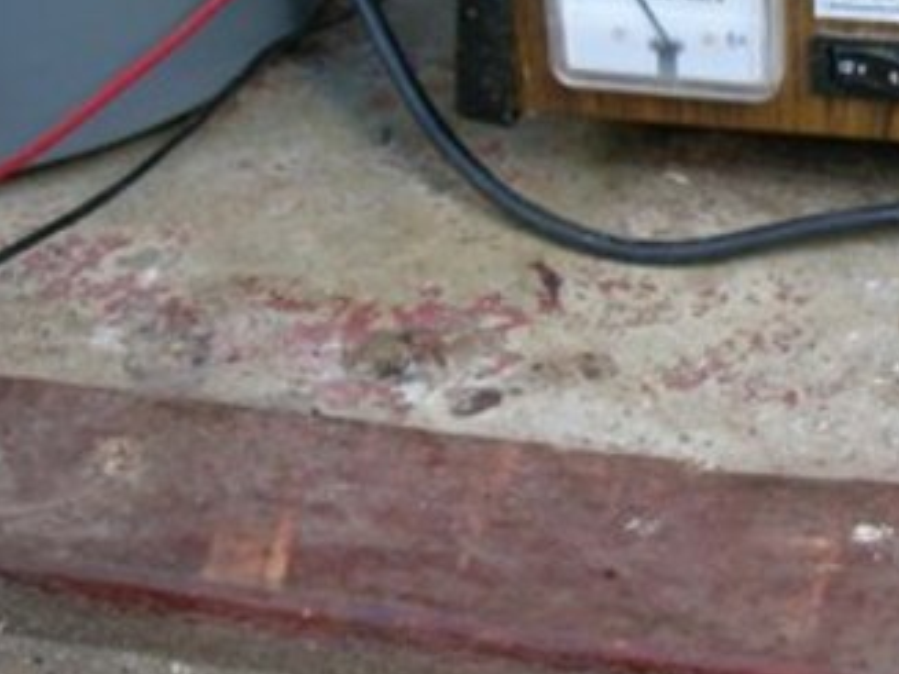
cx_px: 830
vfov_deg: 16.3
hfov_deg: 21.2
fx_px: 2337
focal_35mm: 90
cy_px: 124
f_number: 3.2
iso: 50
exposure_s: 1/41.4
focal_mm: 7.7
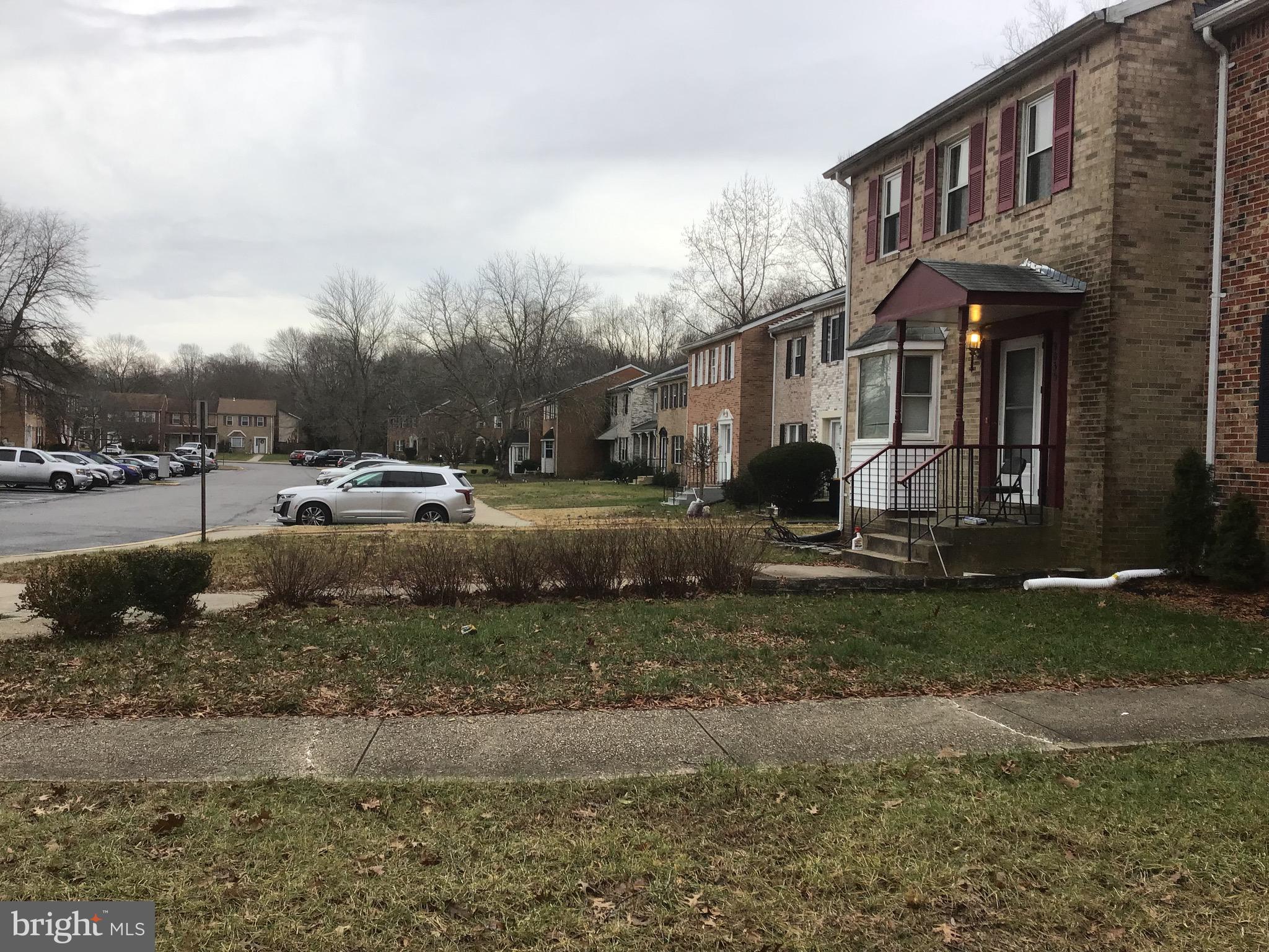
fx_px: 1136
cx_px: 634
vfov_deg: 45.4
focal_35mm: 31
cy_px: 476
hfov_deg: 58.4
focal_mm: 3.3
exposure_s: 1/144
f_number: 2.4
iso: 25
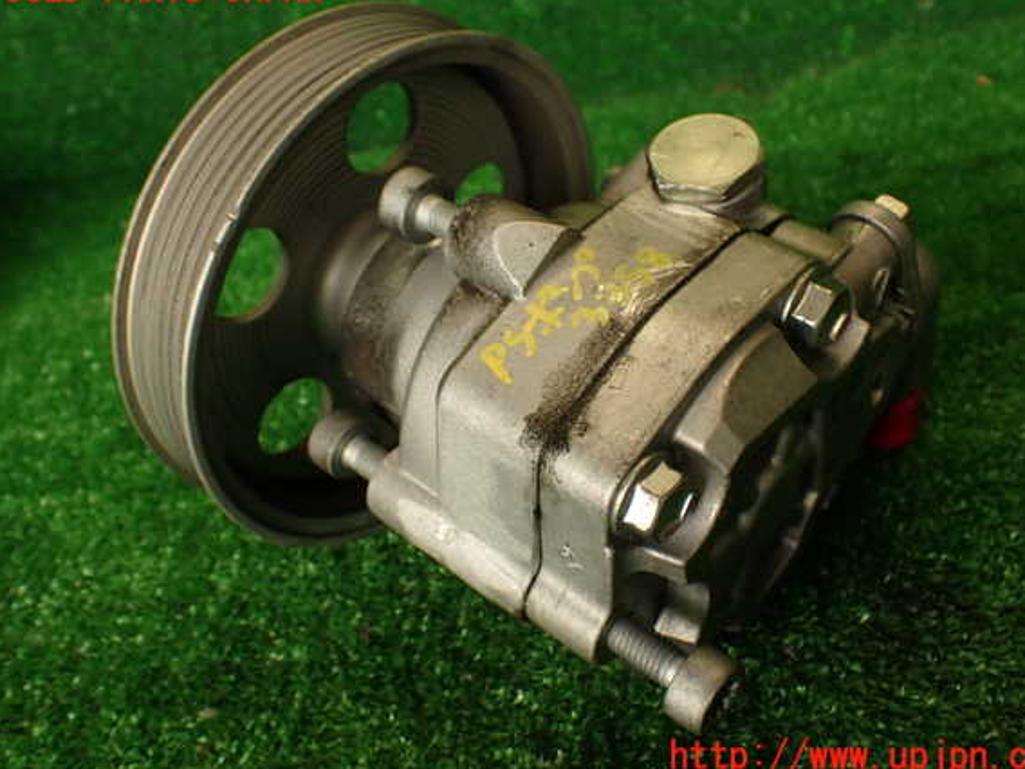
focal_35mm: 38
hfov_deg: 49.0
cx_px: 536
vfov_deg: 37.7
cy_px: 374
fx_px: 1125
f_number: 2.5
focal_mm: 6.37
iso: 160
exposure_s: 1/80
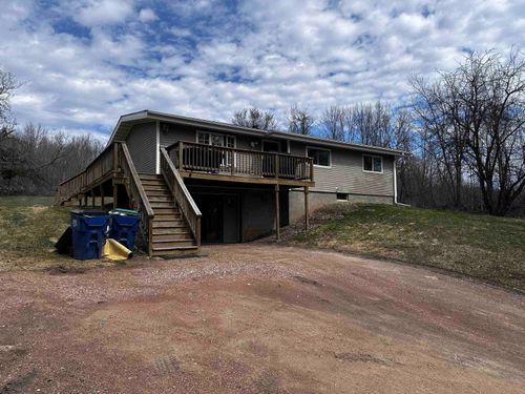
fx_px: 364
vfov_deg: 56.8
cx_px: 262
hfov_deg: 71.6
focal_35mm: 24
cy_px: 197
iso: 80
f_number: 1.78
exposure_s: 1/5848
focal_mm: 6.86
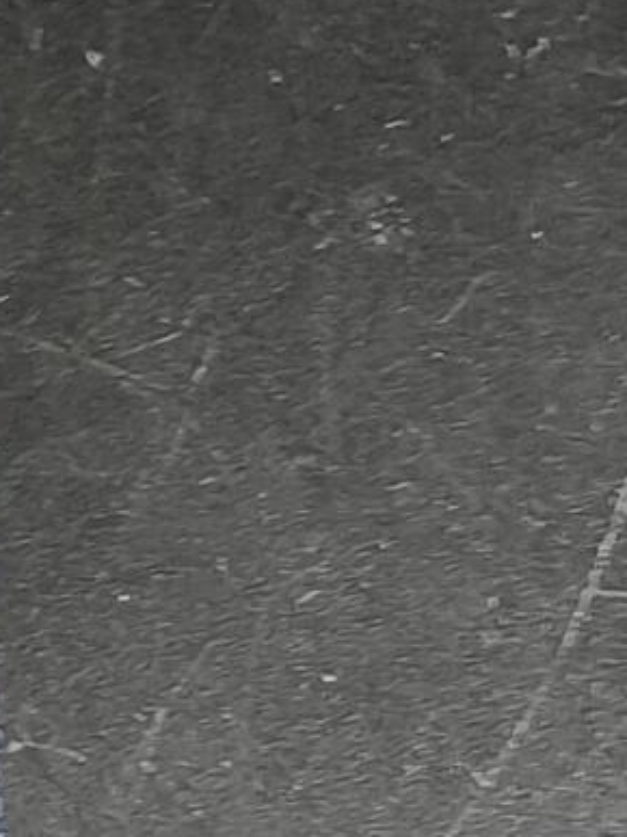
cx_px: -469
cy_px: 1105
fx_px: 2586
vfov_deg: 17.2
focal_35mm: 107
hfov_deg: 12.7
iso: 1600
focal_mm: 2.32
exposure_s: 1/22.9
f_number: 2
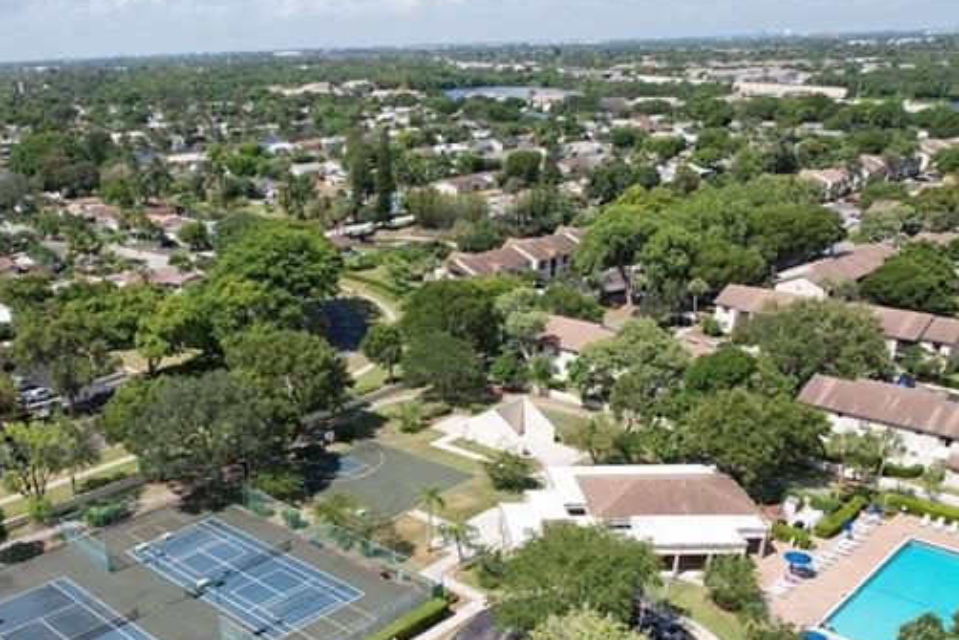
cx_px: 319
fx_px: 933
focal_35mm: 35
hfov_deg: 53.3
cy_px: 499
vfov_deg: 36.8
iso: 140
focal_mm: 8.38
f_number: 2.8
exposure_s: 1/2000
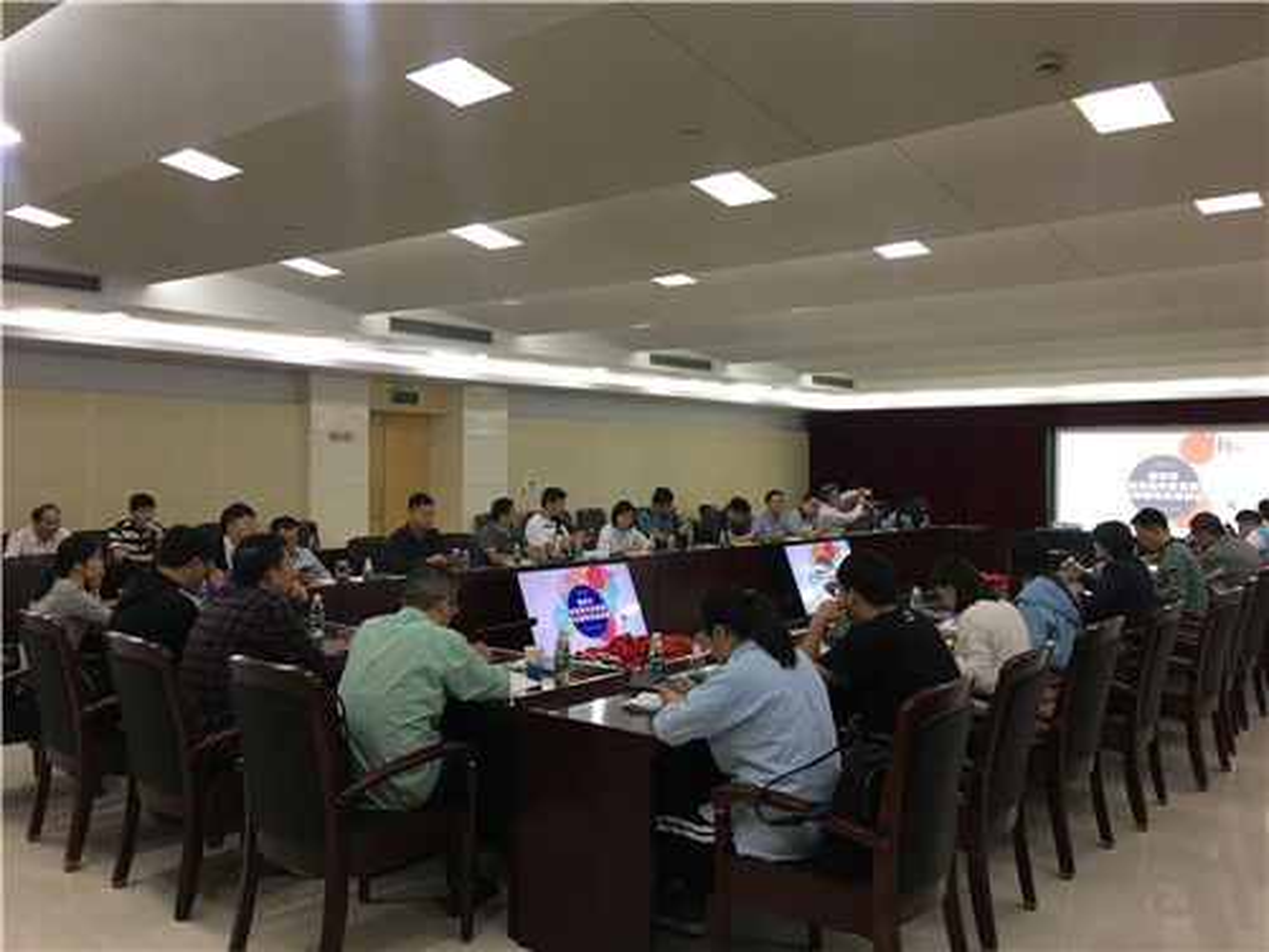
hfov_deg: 61.7
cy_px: 476
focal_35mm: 29
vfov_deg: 48.2
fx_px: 1063
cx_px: 634
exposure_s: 1/17
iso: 50
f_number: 2.2
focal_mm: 4.15
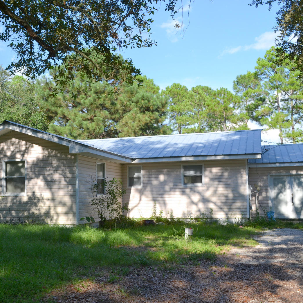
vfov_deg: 39.2
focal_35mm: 43
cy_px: 152
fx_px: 426
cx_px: 128
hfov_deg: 39.1
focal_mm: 22
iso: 100
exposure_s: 1/200
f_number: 7.1
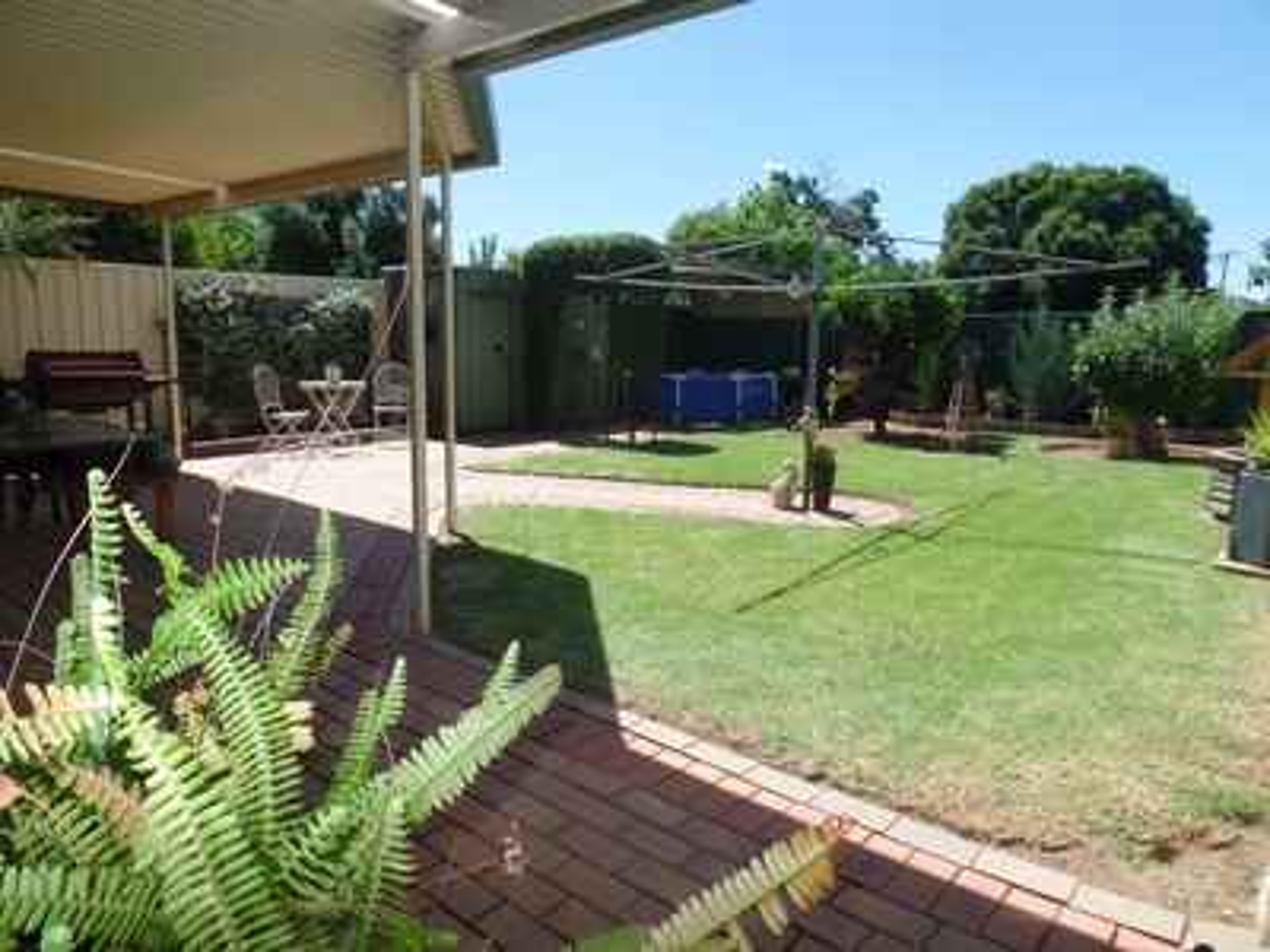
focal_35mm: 23
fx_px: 844
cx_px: 635
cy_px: 476
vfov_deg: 58.9
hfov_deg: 73.9
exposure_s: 1/1000
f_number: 4
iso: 160
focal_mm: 4.1
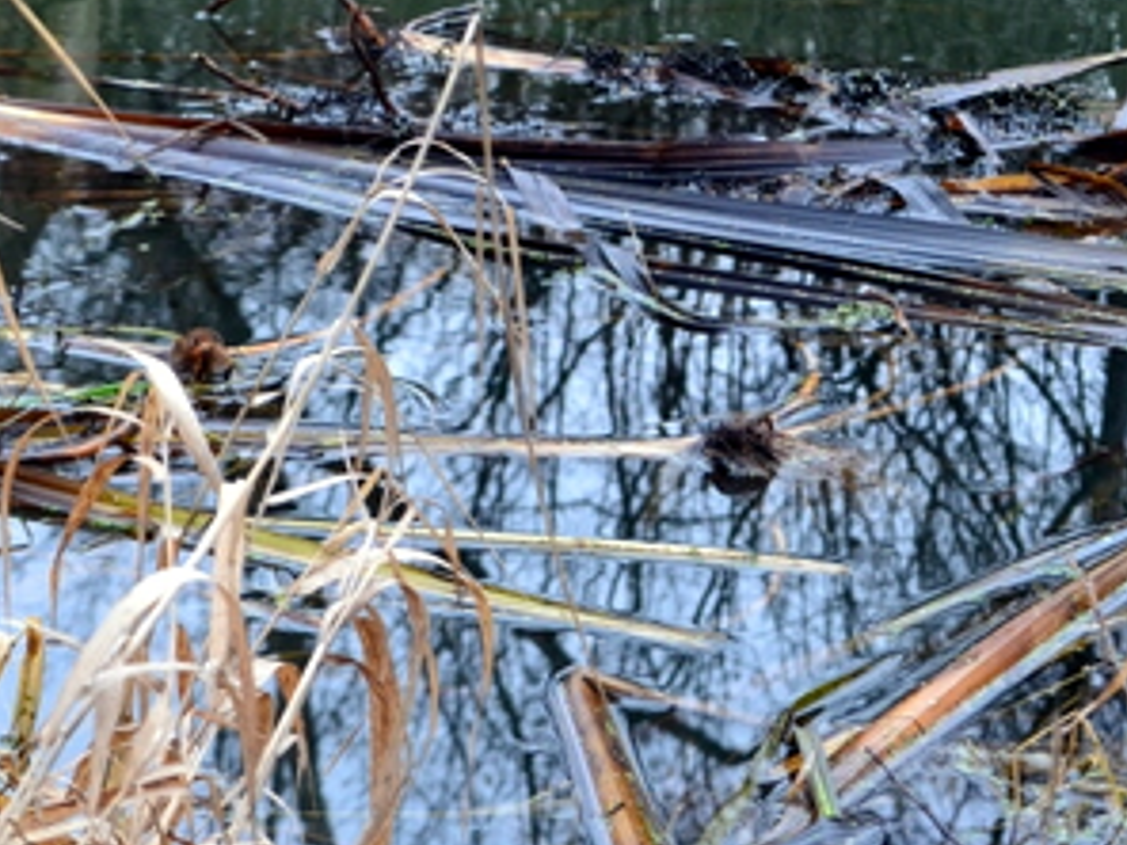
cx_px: 541
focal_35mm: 148
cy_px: 426
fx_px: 4818
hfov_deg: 13.3
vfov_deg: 10.0
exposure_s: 1/60
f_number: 8
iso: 800
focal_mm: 38
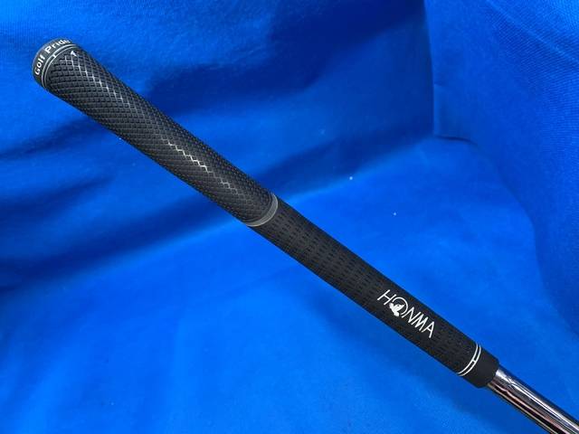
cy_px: 217
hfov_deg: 67.3
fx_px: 435
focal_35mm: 26
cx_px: 290
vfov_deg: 53.1
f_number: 1.8
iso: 125
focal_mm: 4.25
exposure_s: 1/60
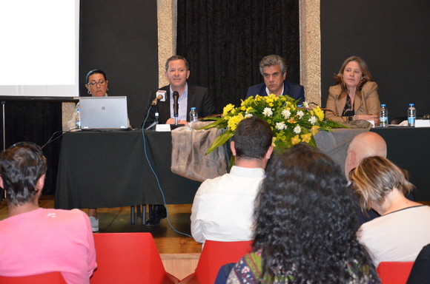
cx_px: 215
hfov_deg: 26.0
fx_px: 930
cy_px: 142
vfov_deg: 17.4
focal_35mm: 78
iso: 3200
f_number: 5
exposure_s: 1/60
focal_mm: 52
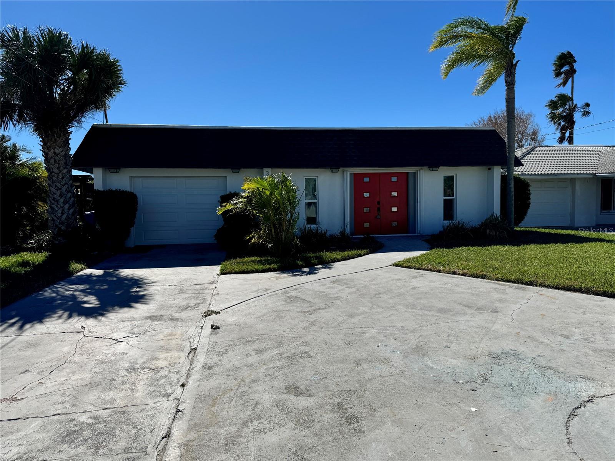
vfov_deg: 56.8
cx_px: 308
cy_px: 230
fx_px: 426
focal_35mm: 24
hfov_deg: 71.6
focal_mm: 6.76
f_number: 1.78
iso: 80
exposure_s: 1/7937
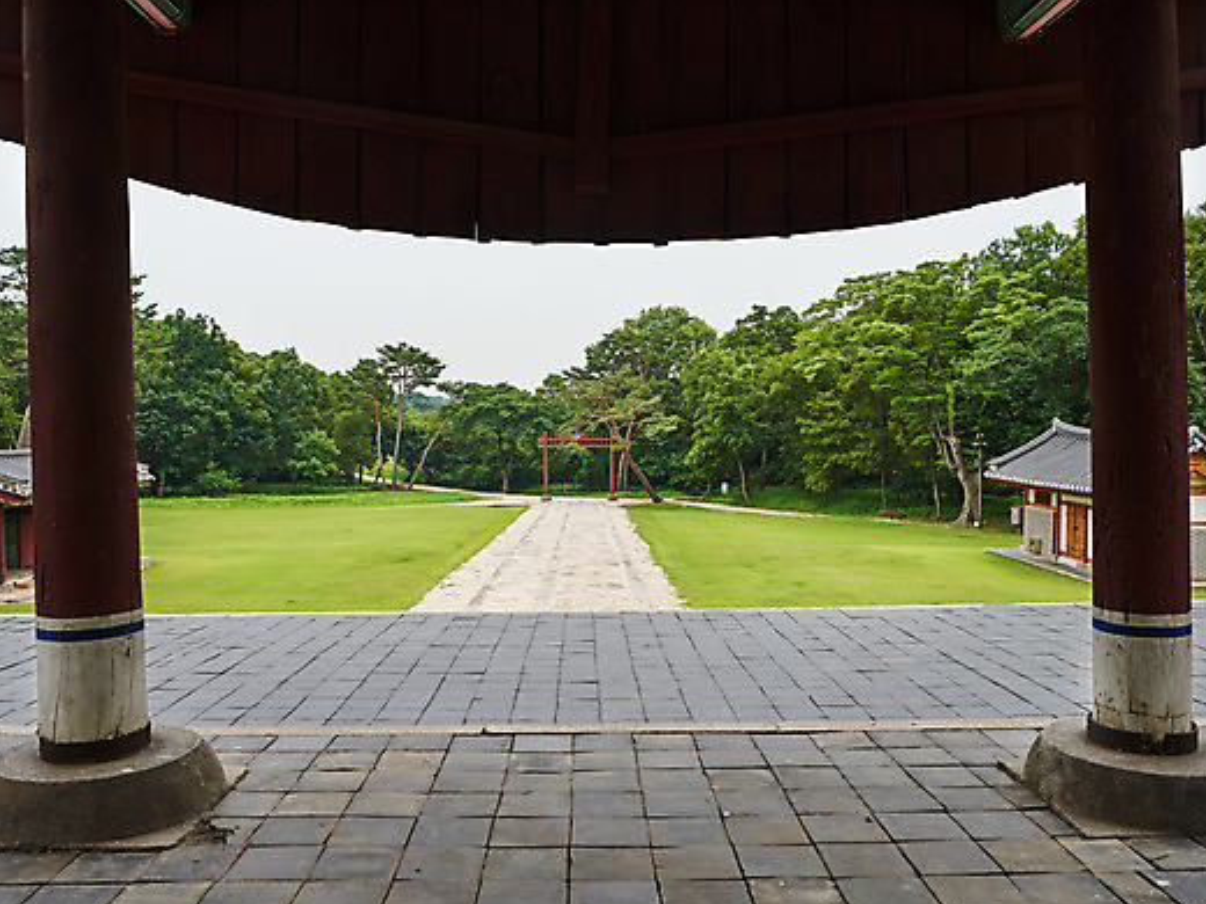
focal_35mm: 31
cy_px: 452
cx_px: 602
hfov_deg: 58.4
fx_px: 1080
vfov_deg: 45.4
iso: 1000
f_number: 5.6
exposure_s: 1/3200
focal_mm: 28
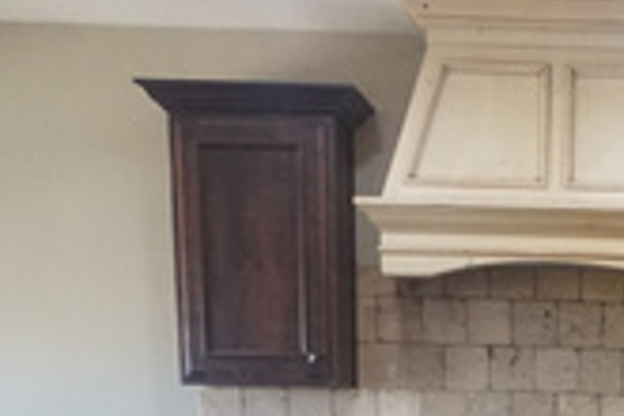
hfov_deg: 21.1
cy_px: 719
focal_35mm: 93
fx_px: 1612
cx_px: 643
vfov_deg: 13.4
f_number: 3.2
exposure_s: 1/160
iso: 1600
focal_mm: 16
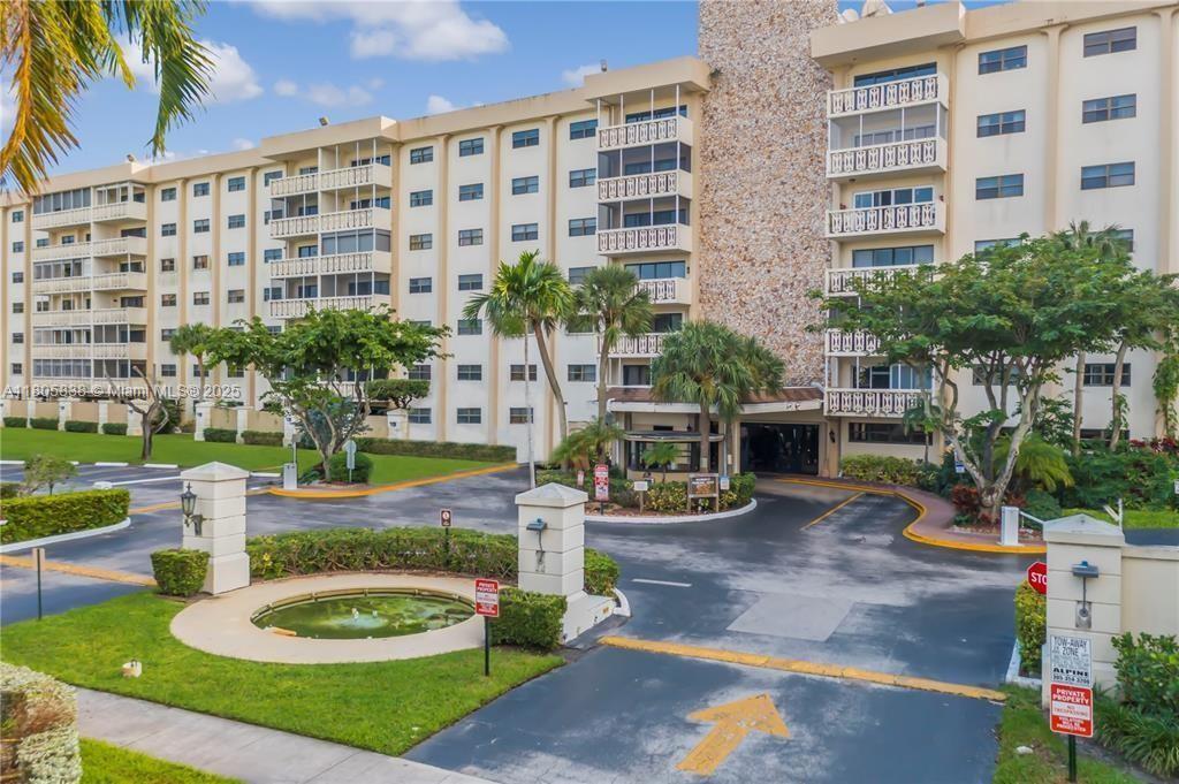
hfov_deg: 65.5
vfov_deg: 46.3
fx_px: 916
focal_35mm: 28
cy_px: 392
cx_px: 590
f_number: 3.2
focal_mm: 10.26
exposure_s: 1/20
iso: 100
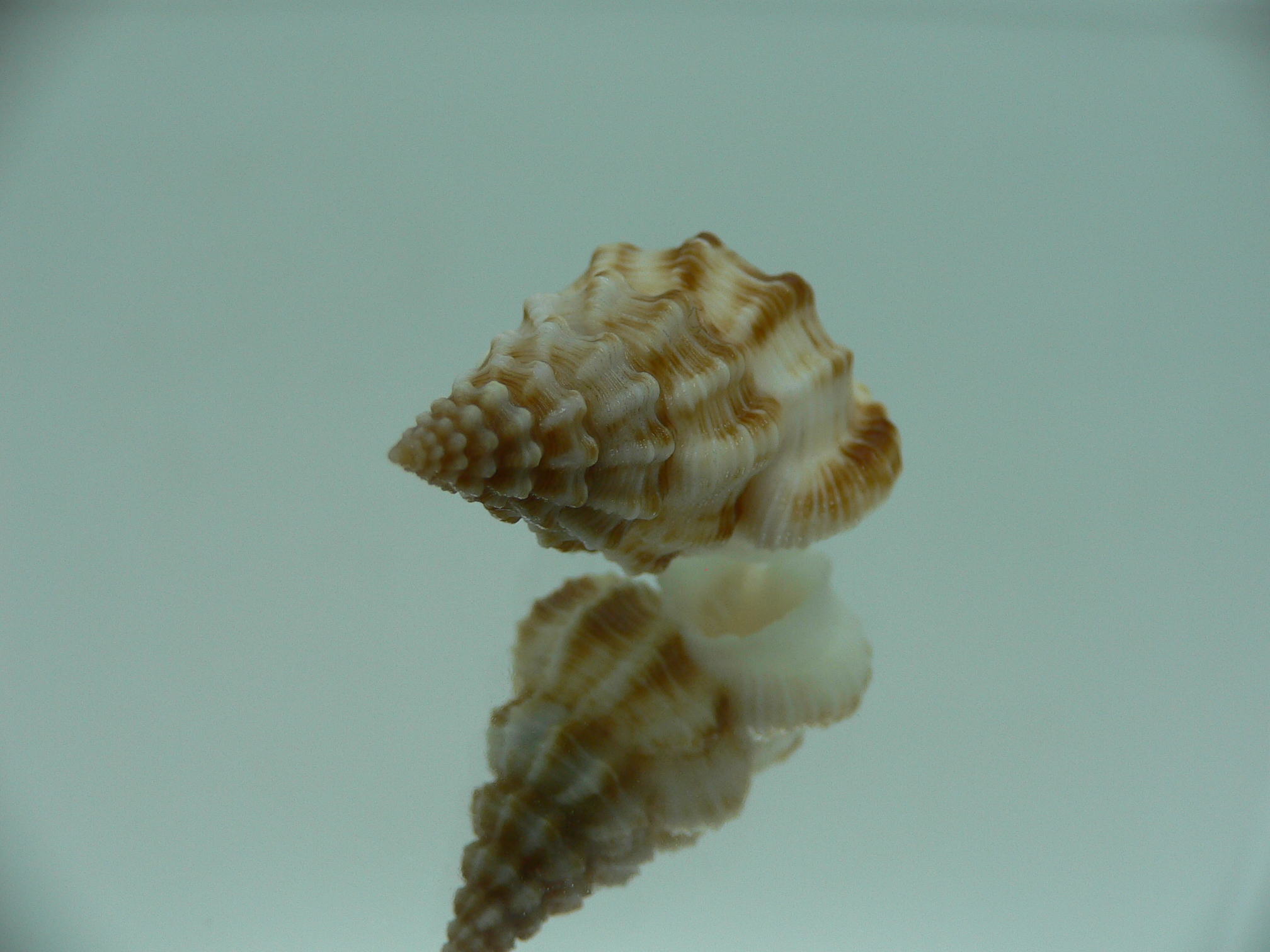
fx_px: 1284
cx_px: 635
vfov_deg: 40.7
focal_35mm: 35
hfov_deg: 52.6
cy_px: 476
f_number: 2.8
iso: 80
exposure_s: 1/80
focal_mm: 4.6
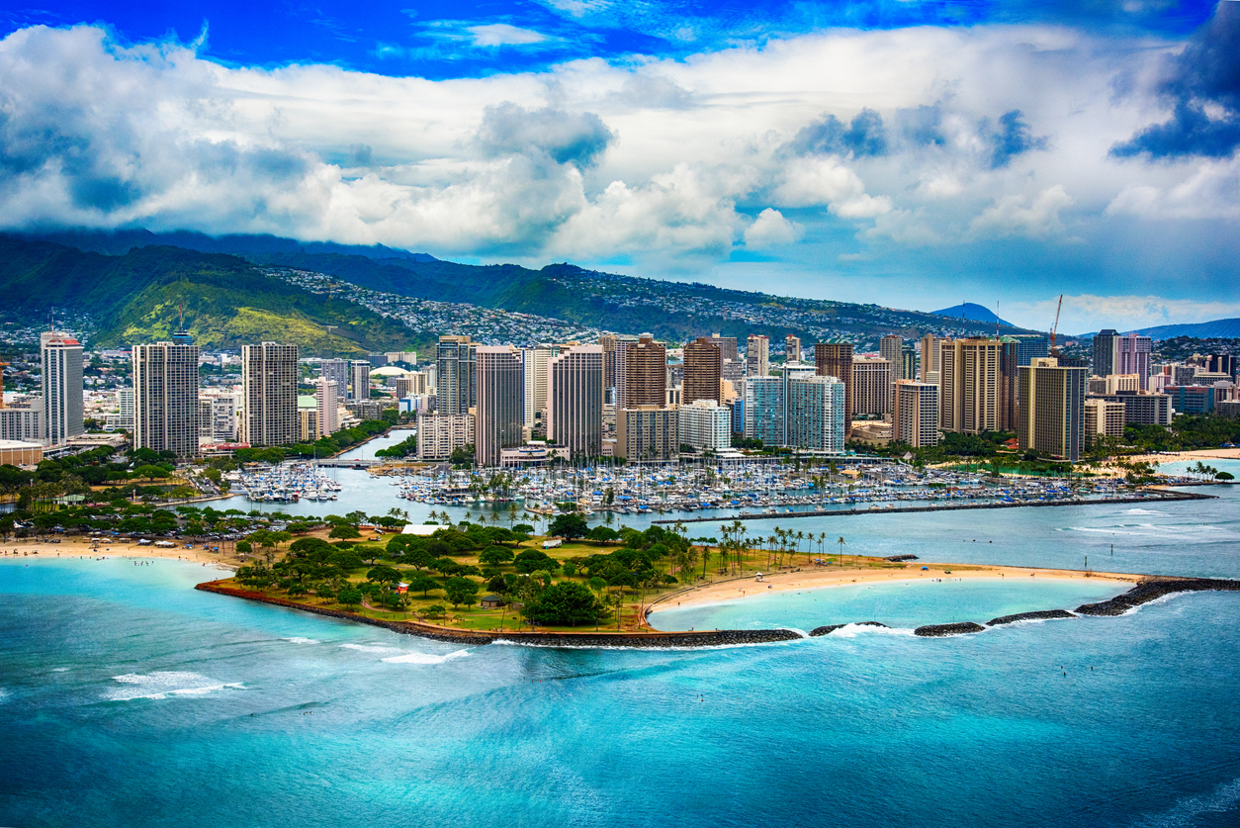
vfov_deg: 27.0
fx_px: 1723
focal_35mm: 50
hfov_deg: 39.6
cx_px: 620
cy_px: 414
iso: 800
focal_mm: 50
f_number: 10
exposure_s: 1/2000
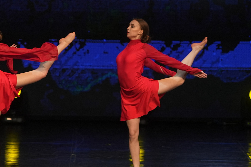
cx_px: 89
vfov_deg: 4.7
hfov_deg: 7.1
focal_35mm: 290
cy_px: 40
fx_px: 2022
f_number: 4
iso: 1600
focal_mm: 145
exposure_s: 1/400
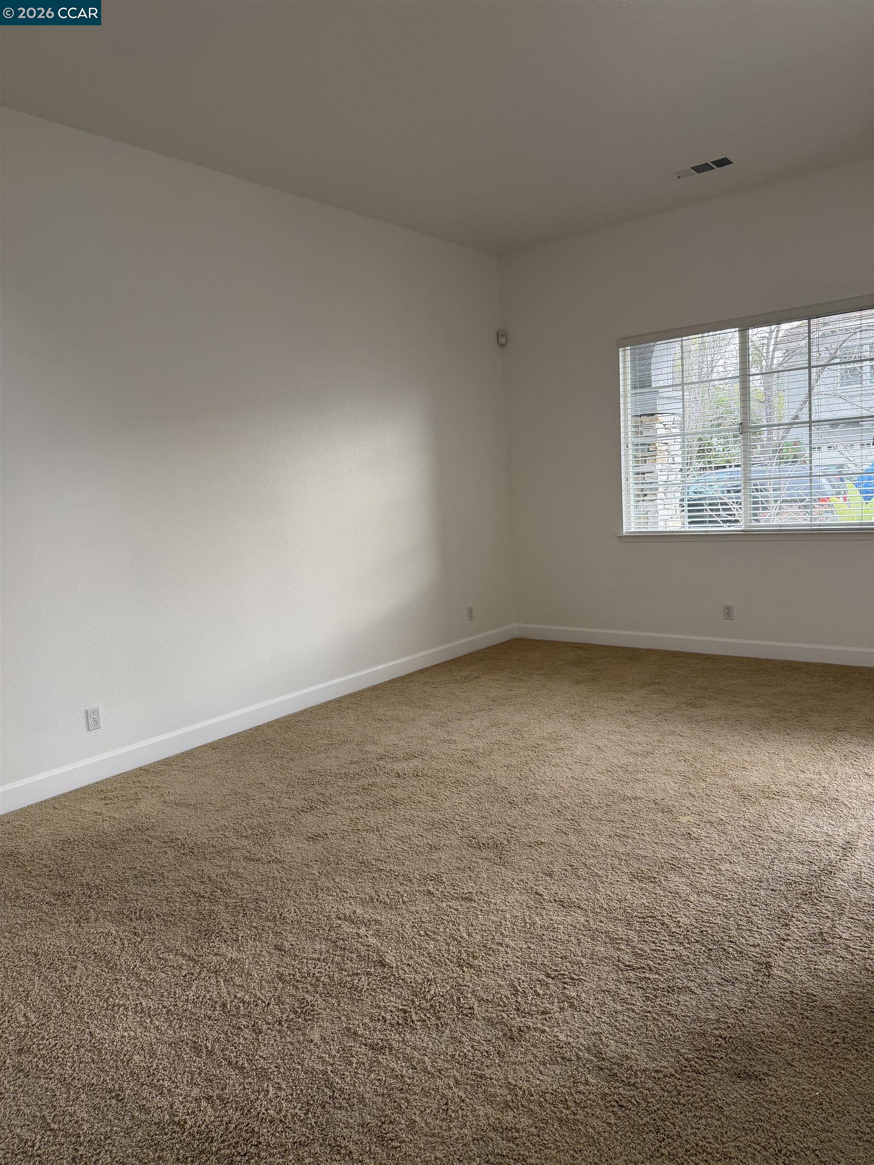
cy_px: 582
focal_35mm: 24
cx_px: 437
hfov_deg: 56.8
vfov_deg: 71.6
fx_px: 808
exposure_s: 1/128
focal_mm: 6.76
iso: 125
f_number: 1.78
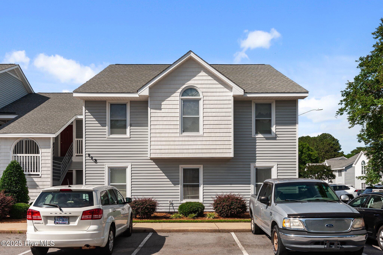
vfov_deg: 41.1
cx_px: 192
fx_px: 340
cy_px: 128
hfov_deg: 58.8
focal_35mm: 32
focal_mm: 32
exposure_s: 1/500
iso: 400
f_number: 13
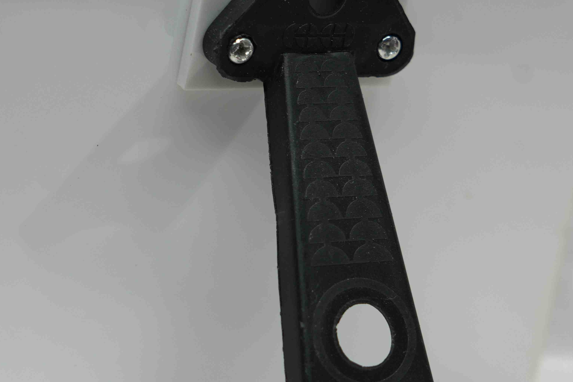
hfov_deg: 11.0
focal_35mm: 187
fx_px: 2976
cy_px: 142
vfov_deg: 7.3
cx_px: 207
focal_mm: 82
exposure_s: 1/60
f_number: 5.6
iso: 160
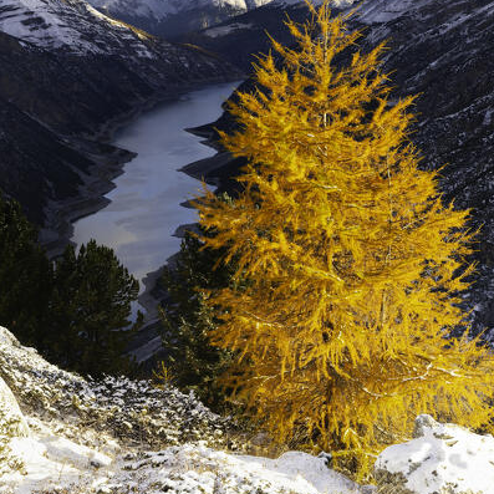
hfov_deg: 25.4
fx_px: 1098
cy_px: 137
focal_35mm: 68
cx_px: 248
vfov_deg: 25.1
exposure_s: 1/6
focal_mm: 53
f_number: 13
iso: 100
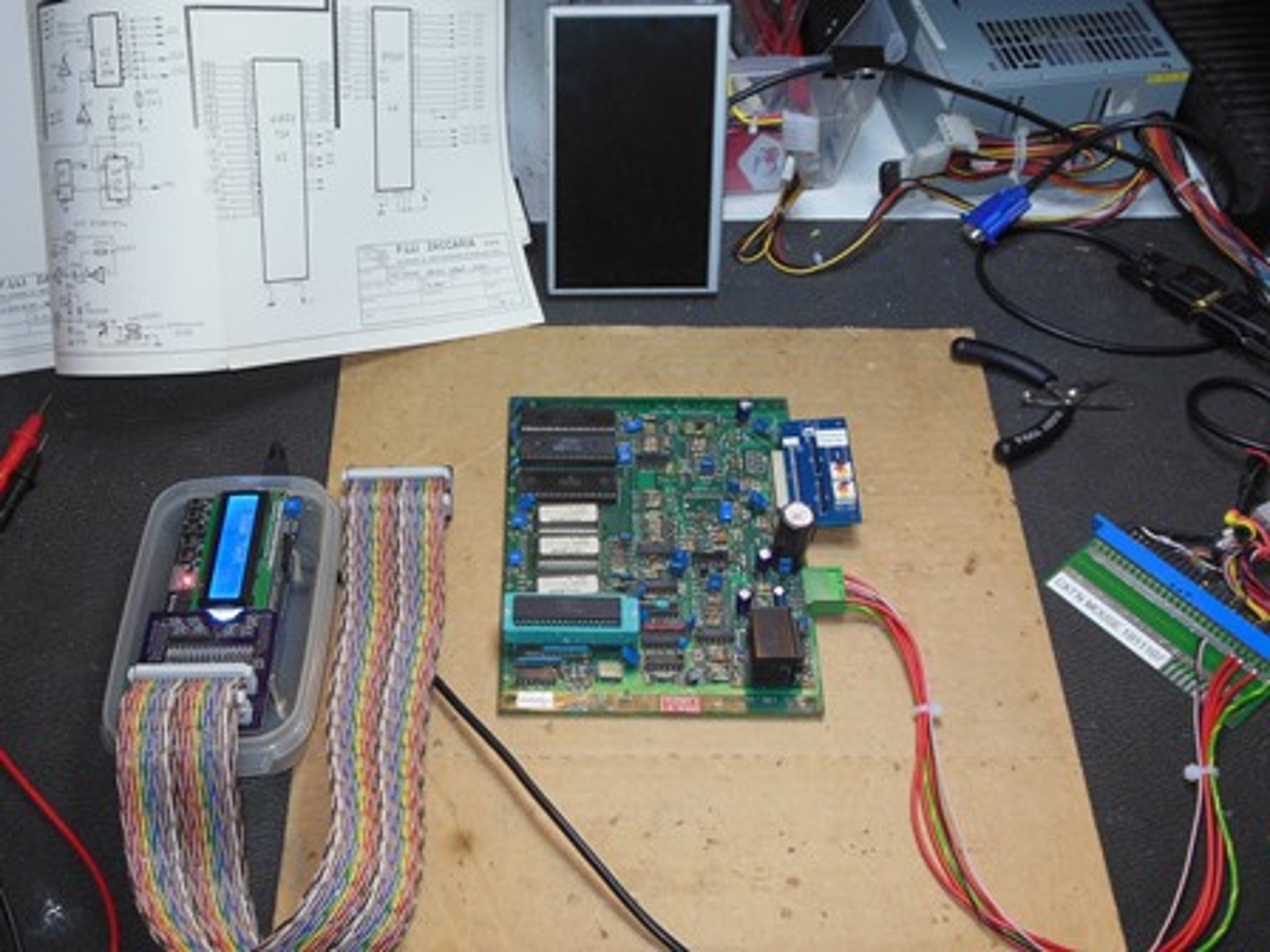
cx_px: 635
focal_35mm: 38
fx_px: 1394
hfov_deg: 49.0
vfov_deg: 37.7
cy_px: 476
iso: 200
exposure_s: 1/30
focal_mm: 6.8
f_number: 3.6
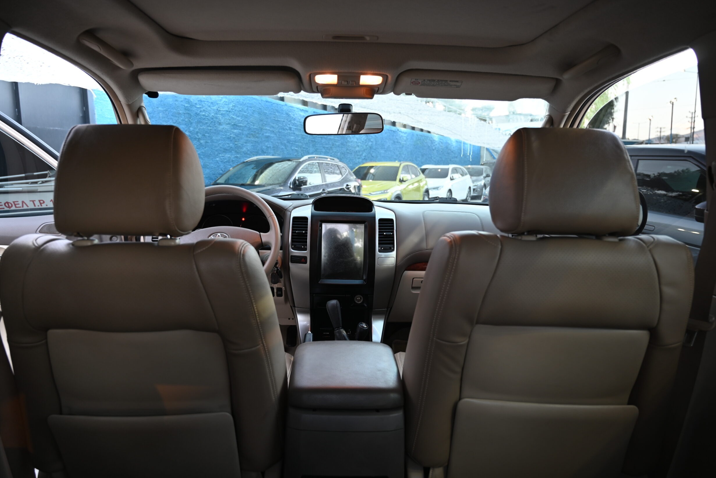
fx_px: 497
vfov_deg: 51.3
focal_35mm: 25
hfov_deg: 71.5
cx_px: 345
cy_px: 249
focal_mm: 24
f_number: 4
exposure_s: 1/8
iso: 200
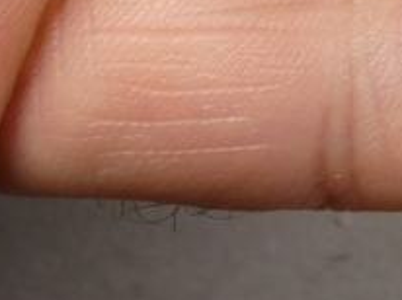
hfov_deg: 9.9
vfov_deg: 7.2
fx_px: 2250
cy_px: -392
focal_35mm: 194
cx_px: 603
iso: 80
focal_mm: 7.1
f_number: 3.6
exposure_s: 1/125
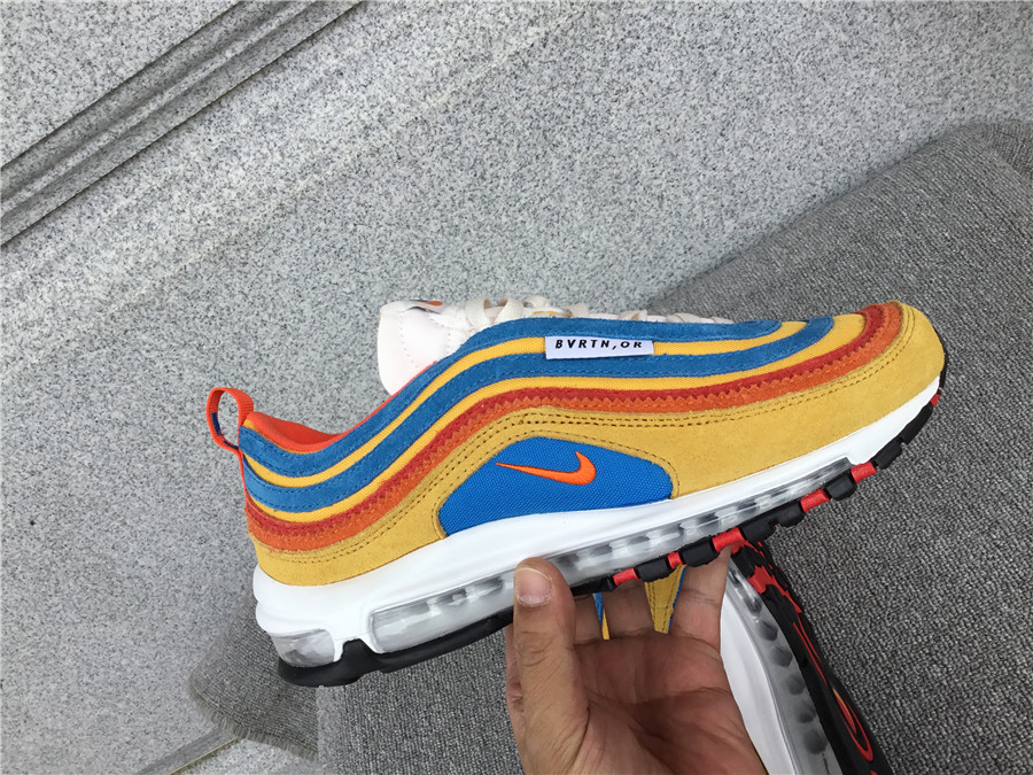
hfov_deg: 58.4
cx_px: 516
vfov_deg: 45.4
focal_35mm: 31
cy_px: 388
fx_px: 925
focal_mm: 3.3
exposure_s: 1/566
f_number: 2.4
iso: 25
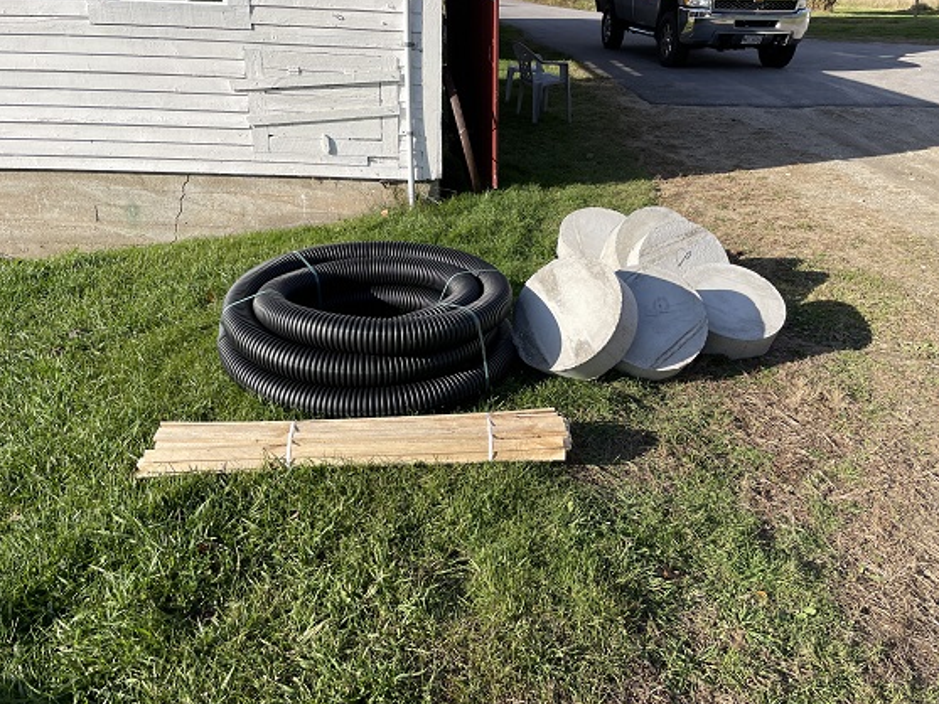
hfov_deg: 63.4
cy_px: 330
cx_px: 499
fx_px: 760
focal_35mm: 28
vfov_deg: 49.7
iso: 32
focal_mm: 4.2
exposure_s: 1/2353
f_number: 1.6
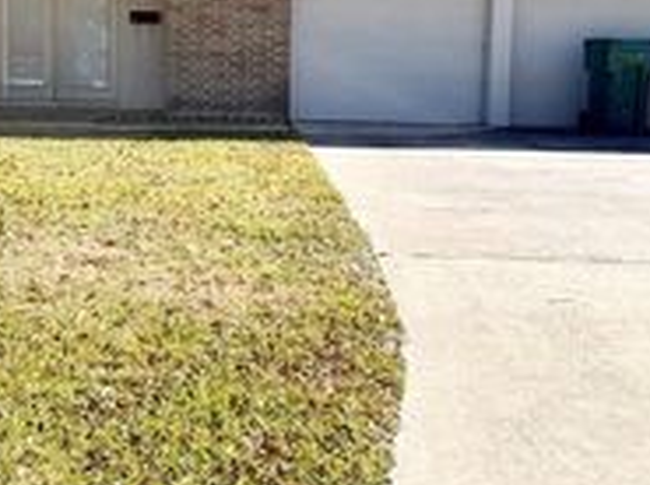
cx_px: 151
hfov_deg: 29.3
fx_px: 1218
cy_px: 121
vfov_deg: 22.3
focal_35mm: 65
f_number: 1.78
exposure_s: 1/4673
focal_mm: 6.76
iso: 80
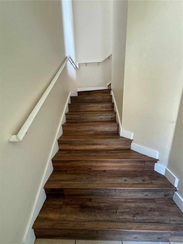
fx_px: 99
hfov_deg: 85.7
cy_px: 122
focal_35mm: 14
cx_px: 92
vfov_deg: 102.1
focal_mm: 2.22
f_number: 2.2
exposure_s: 1/60
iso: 640
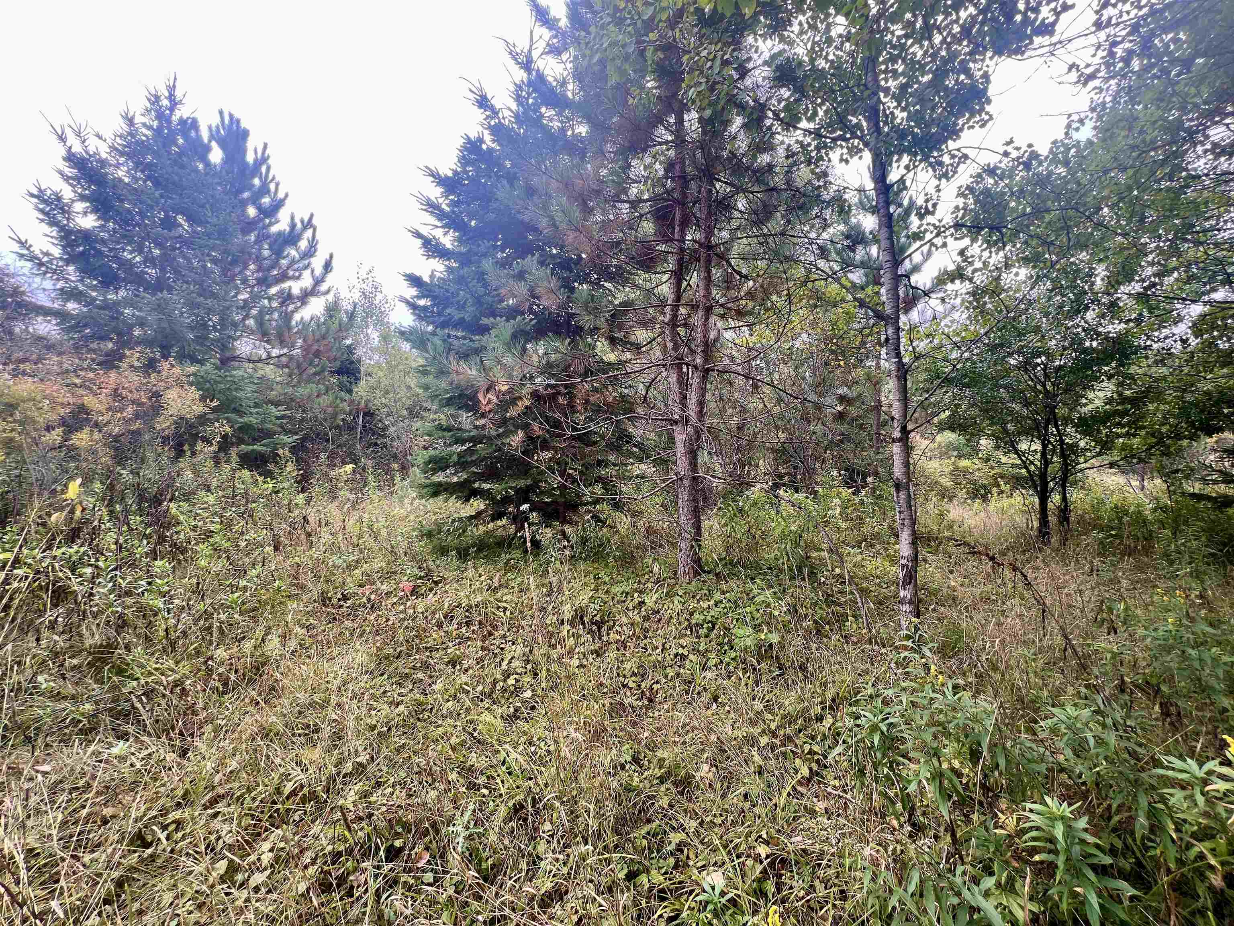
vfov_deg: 89.9
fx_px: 463
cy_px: 463
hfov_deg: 106.2
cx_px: 617
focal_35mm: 13
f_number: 1.8
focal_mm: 1.57
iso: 32
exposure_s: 1/104
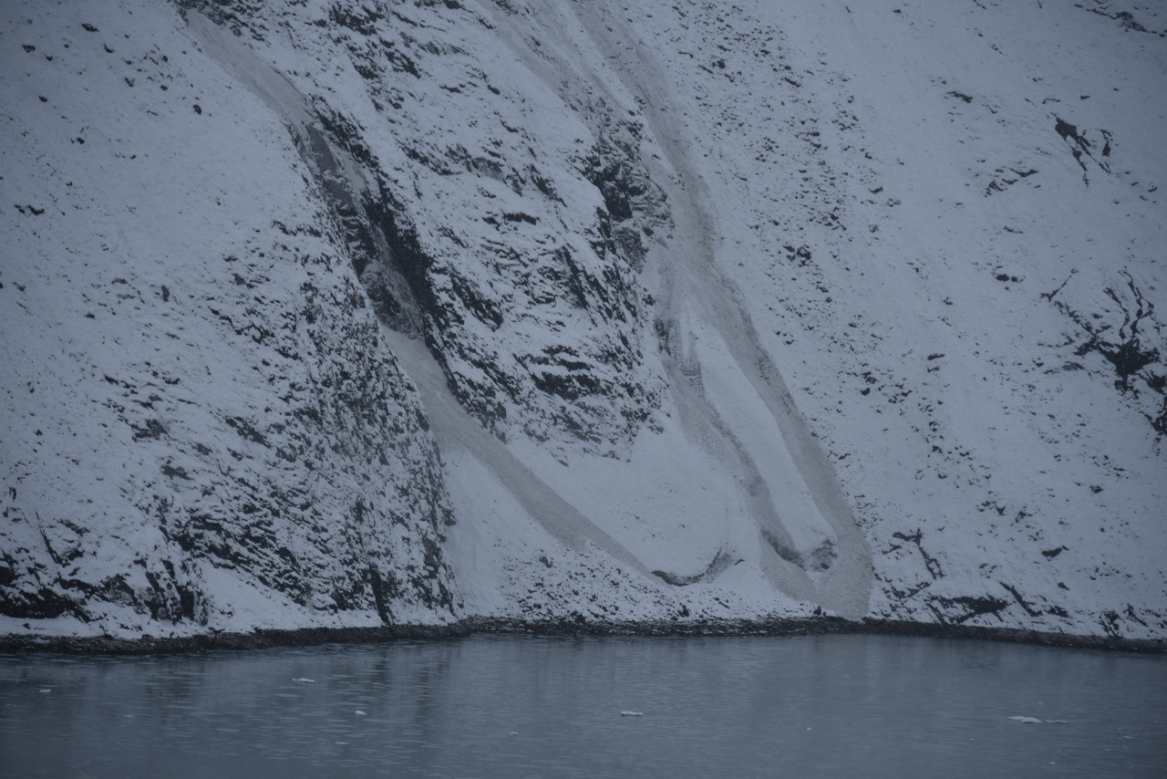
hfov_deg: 12.1
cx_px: 584
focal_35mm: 170
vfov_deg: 8.1
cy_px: 390
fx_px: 5512
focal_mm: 170
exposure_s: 1/400
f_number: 5.6
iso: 140
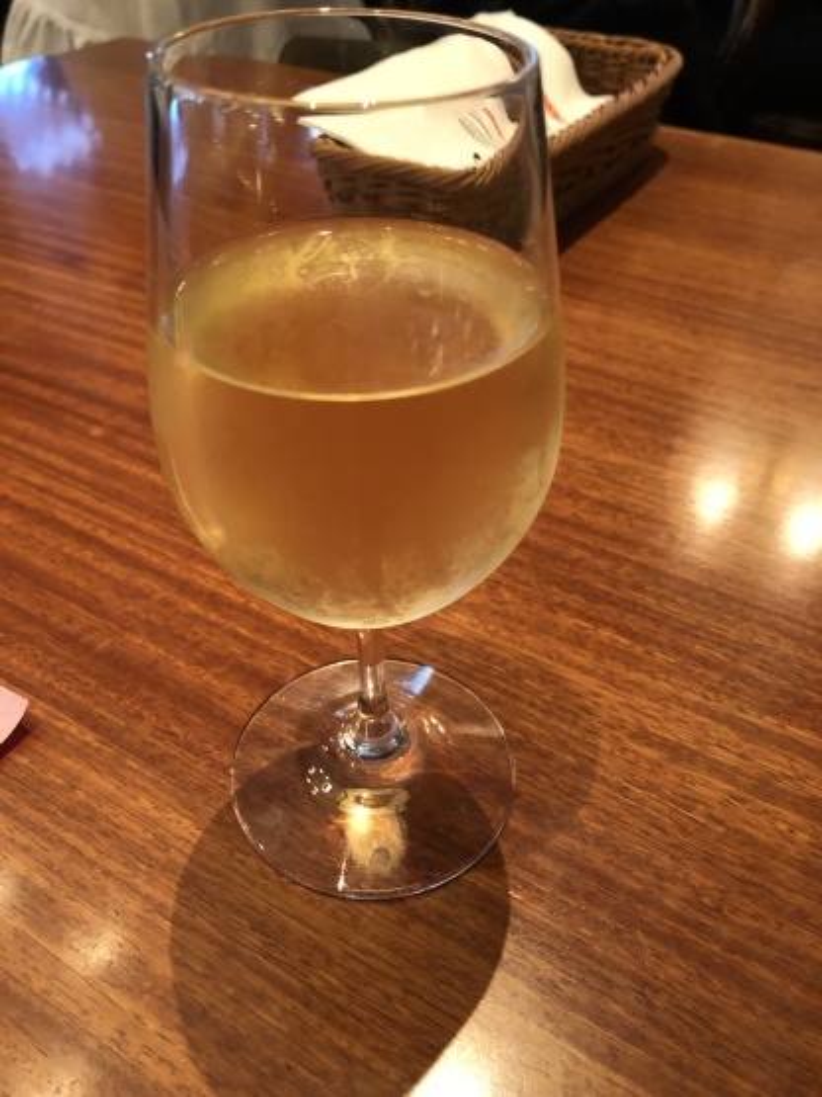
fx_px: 887
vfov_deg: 63.5
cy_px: 548
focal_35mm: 28
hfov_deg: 49.7
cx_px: 411
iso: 100
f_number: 1.8
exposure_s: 1/13
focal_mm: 3.99
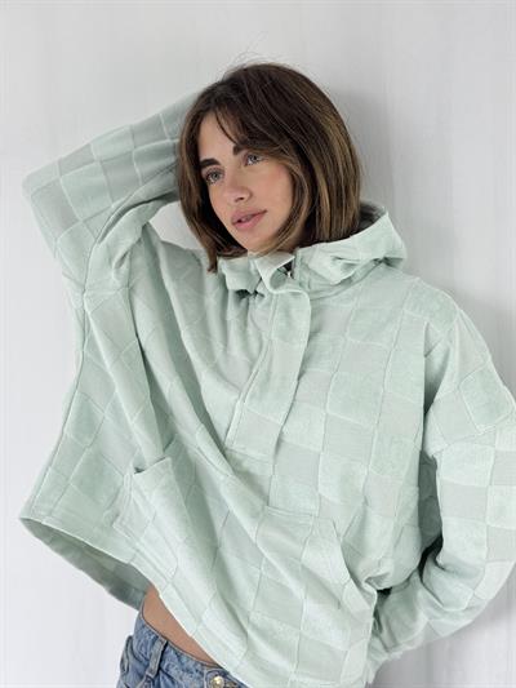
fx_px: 954
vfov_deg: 39.6
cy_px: 344
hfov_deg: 30.3
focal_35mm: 48
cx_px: 258
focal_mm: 6.76
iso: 64
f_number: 1.78
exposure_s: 1/169
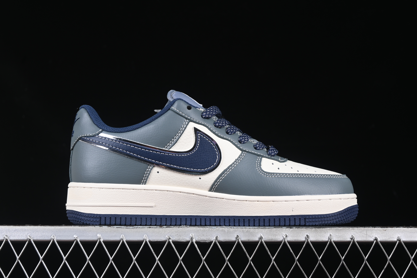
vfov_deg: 18.2
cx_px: 208
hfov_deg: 27.0
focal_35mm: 75
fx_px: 869
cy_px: 139
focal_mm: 50
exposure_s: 1/60
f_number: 6.3
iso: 160
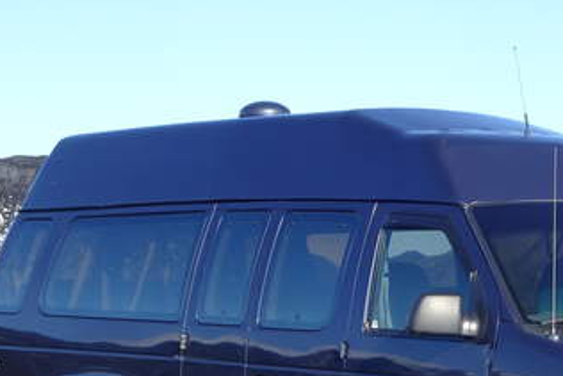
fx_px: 2472
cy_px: 331
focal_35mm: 158
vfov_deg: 8.7
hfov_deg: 13.0
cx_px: 420
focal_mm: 10.23
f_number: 4.5
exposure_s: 1/320
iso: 80
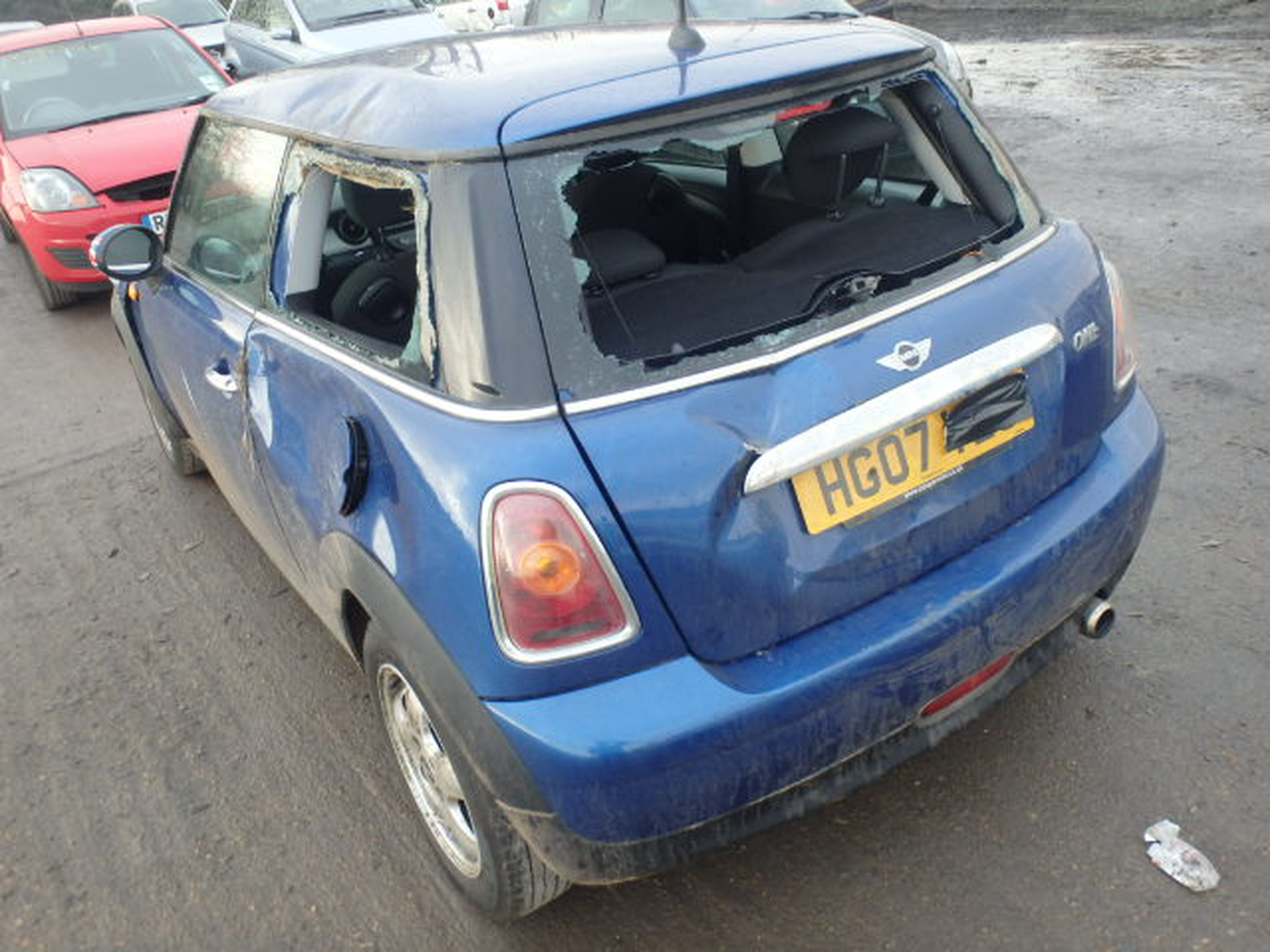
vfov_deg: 49.7
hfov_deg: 63.4
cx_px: 635
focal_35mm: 28
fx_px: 1027
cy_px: 476
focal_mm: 5
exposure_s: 1/60
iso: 200
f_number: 3.9
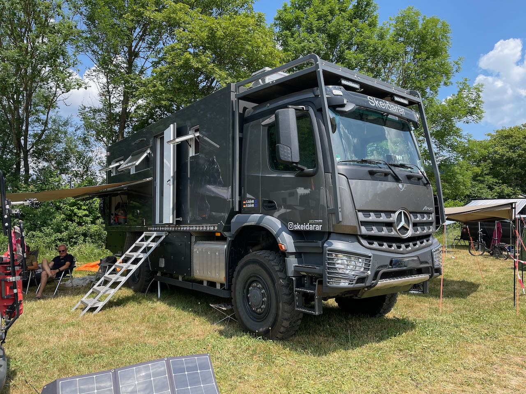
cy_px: 197
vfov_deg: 53.1
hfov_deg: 67.3
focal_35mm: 26
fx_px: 395
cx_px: 263
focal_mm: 5.1
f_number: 1.6
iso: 32
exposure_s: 1/1513
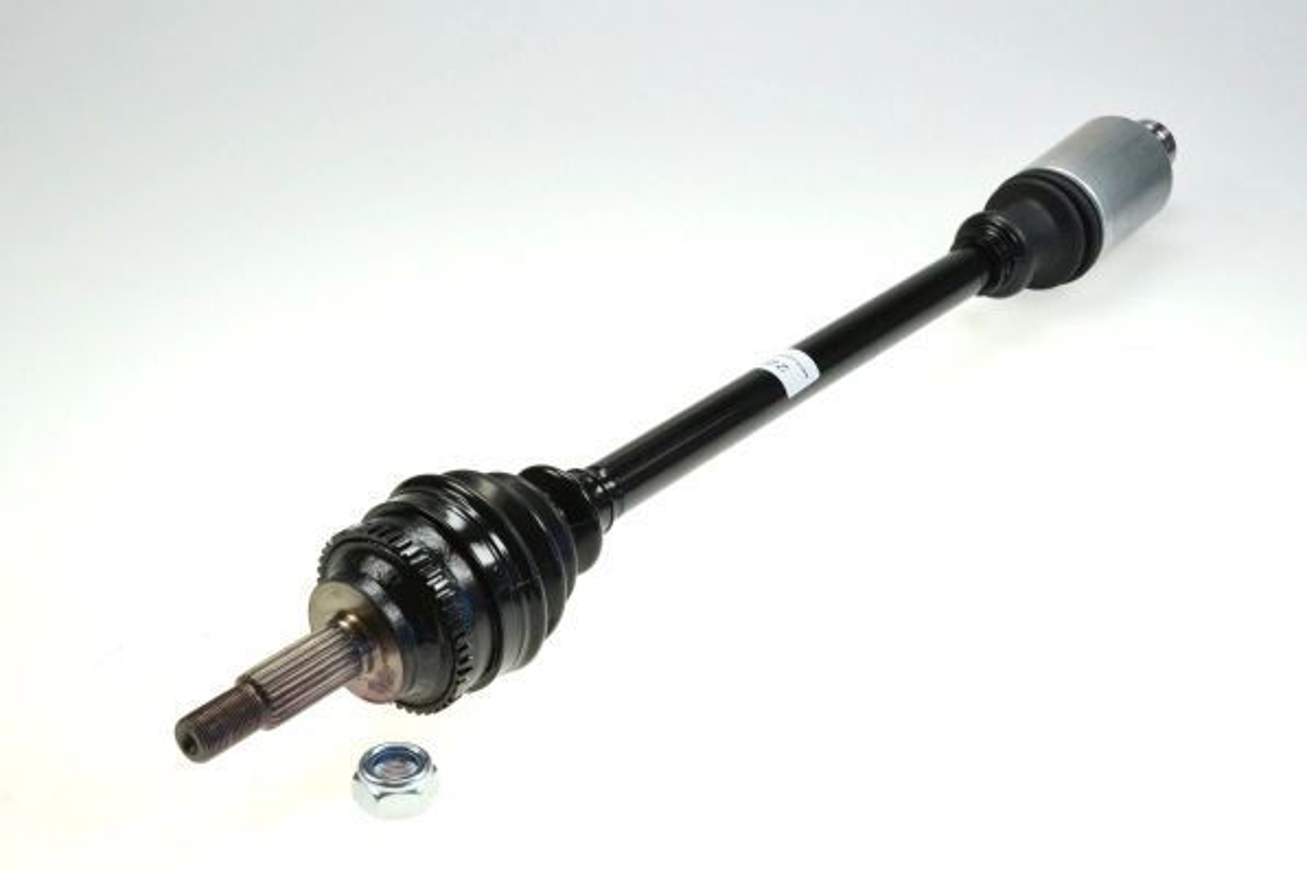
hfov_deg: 33.4
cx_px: 654
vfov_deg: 22.6
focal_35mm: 60
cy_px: 436
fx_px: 2178
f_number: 11
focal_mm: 40
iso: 1600
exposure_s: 1/500
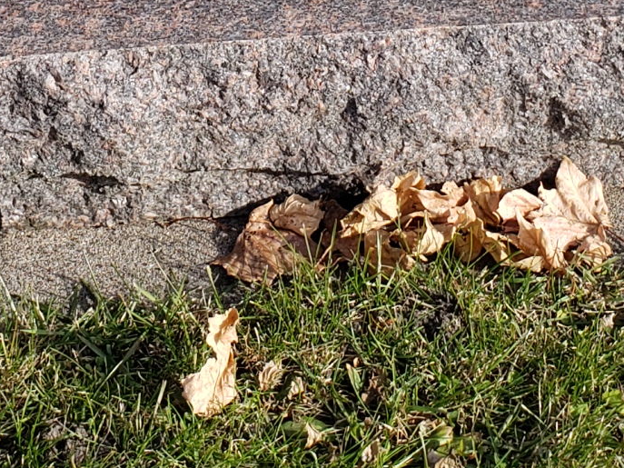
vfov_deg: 12.8
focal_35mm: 109
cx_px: 267
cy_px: -242
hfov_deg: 18.0
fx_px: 1965
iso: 50
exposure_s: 1/788
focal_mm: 4.3
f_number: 2.4
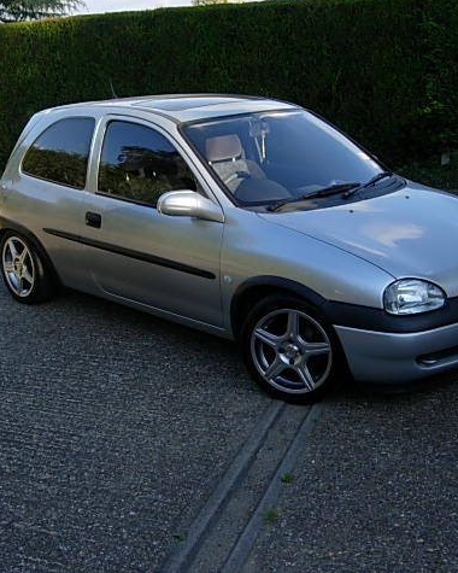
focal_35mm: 50
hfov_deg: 30.2
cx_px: 239
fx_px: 847
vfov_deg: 37.3
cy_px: 286
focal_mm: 7.8
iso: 64
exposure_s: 1/430
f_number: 2.8
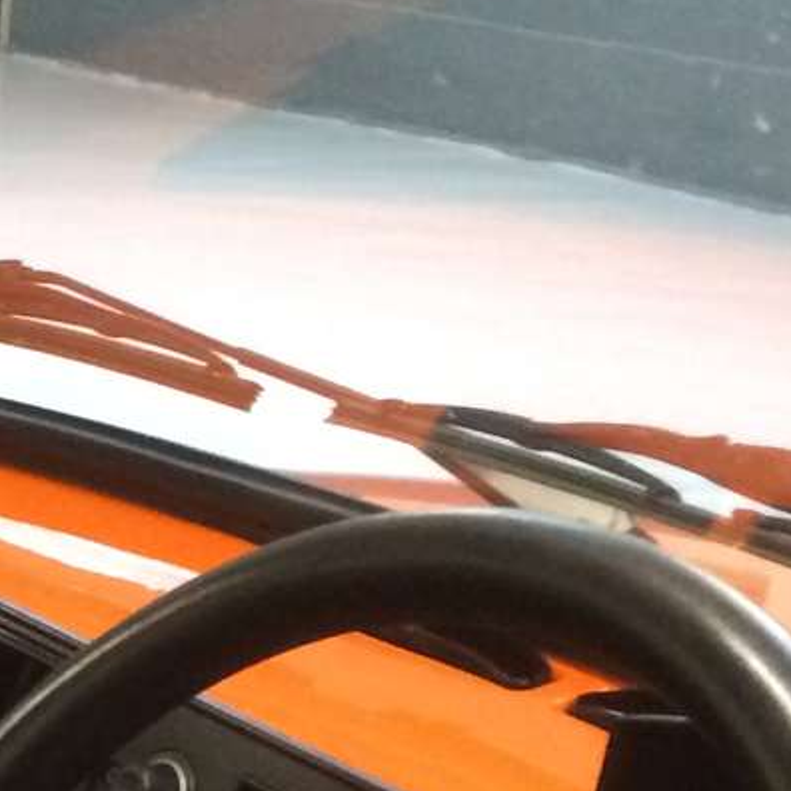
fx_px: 3464
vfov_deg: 12.7
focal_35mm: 134
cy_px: 987
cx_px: -785
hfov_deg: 11.7
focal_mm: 4.12
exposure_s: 1/20
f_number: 2.2
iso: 320
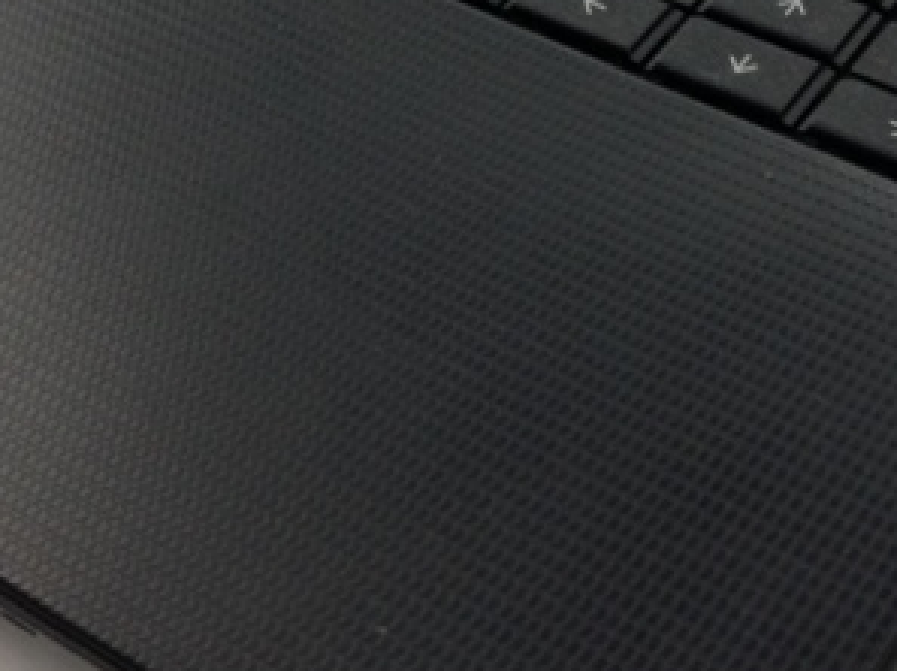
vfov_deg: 16.4
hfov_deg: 22.0
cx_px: 568
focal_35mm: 89
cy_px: 124
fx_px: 2303
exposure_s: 1/20
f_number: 2.4
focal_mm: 4.12
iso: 125
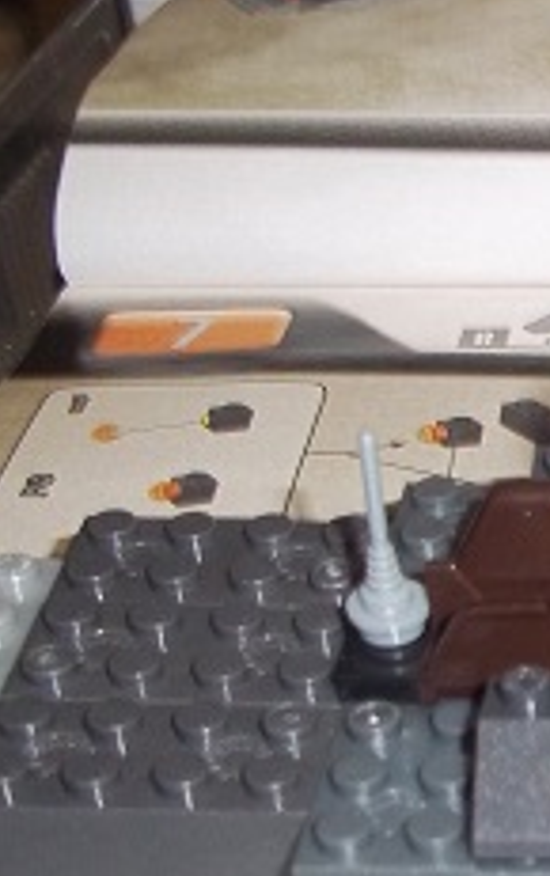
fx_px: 2367
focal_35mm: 99
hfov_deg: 12.1
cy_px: 637
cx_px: 1013
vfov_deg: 20.8
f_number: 3.1
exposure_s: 1/30
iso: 160
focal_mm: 6.5
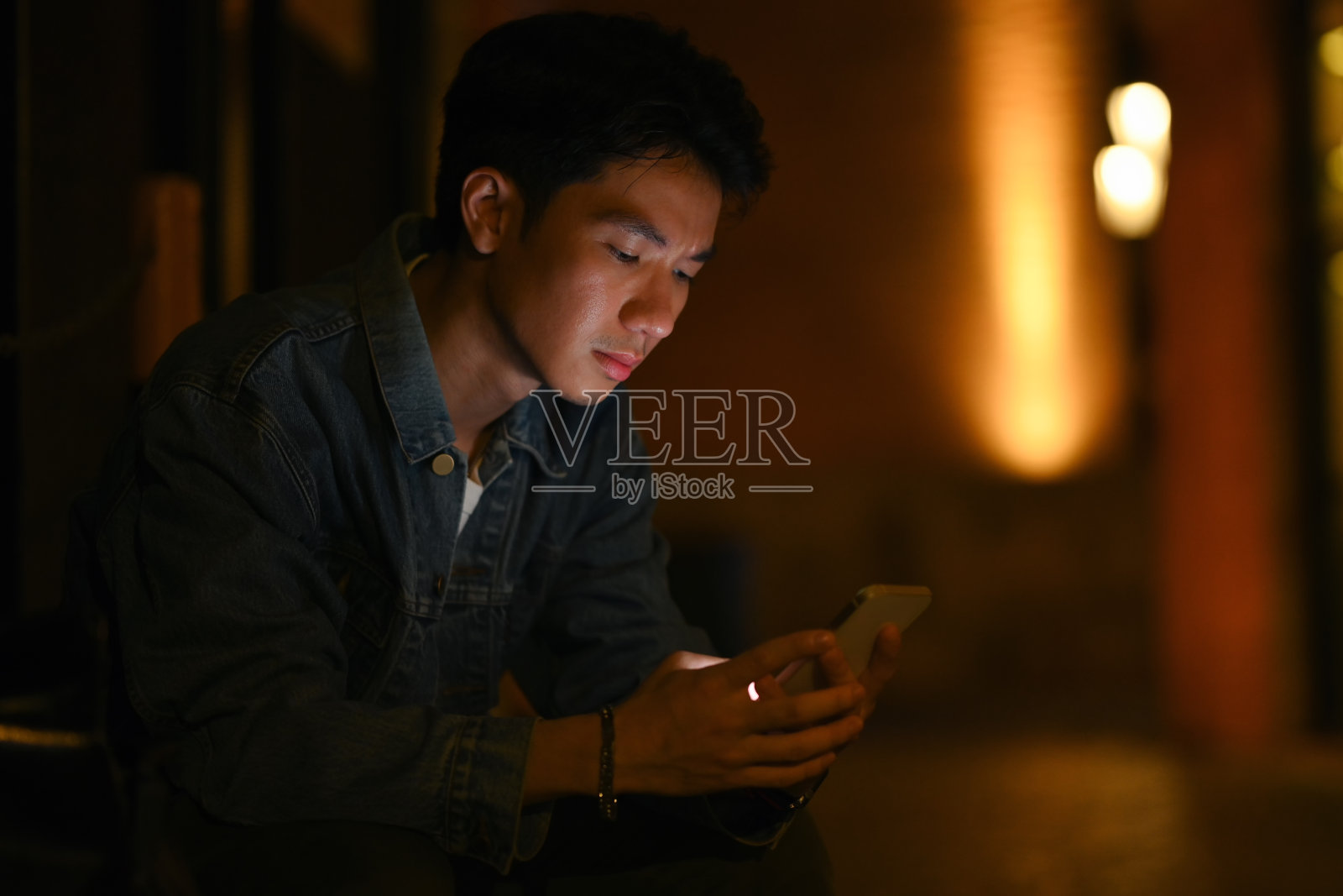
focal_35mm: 85
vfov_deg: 16.1
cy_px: 448
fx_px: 3171
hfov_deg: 23.9
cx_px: 672
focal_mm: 85
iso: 640
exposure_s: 1/80
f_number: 1.8
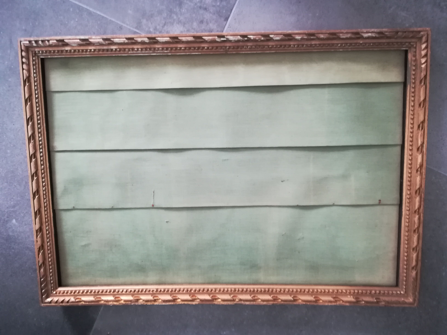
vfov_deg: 53.1
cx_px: 224
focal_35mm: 26
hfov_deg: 67.3
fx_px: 336
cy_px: 168
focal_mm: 3.83
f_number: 2.2
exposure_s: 1/14.3
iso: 500
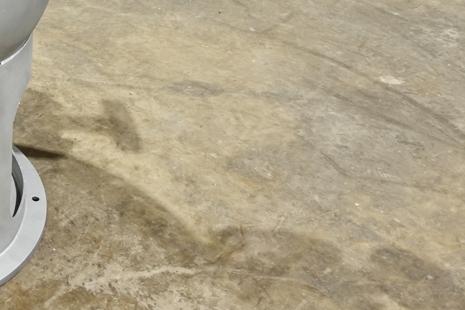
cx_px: -93
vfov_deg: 18.7
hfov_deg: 26.4
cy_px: -88
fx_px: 878
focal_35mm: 68
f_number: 2
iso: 125
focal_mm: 9.4
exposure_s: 1/30
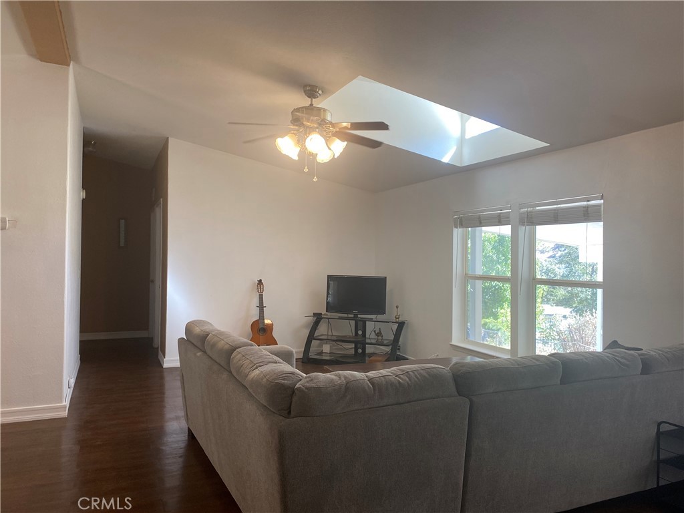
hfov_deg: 67.3
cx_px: 342
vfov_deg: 53.1
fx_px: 514
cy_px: 256
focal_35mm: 26
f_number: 1.8
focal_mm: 4.25
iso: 80
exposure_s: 1/120
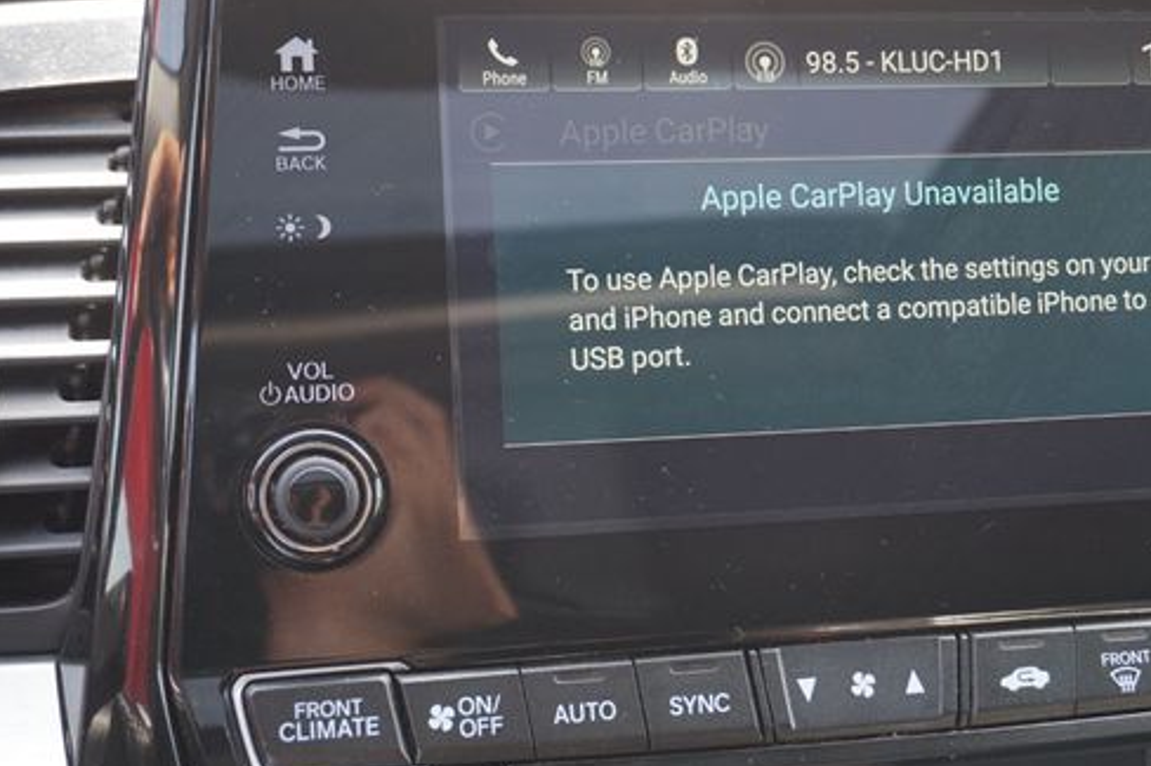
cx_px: 708
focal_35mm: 59
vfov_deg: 23.0
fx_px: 1886
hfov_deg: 33.8
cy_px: 377
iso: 250
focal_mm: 30
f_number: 5
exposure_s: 1/60
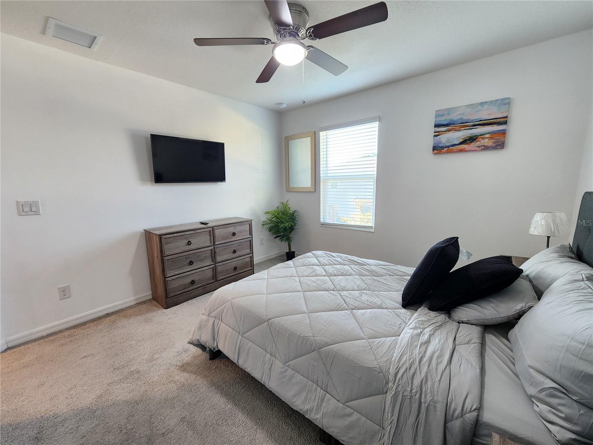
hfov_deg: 106.2
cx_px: 296
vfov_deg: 89.9
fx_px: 223
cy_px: 222
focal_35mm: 13
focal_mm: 2.2
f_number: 2.2
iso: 320
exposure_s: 1/30
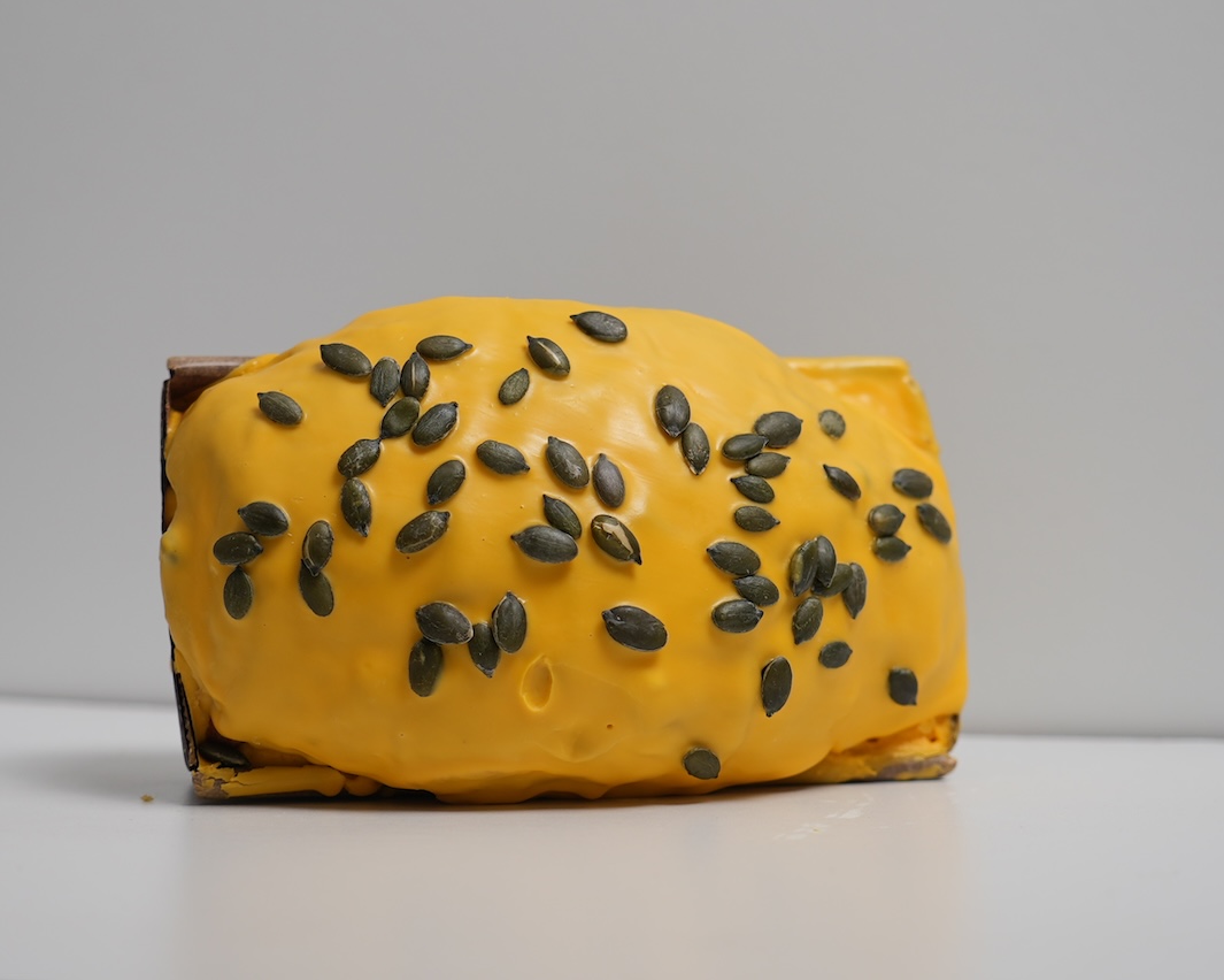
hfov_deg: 15.6
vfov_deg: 12.5
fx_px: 4456
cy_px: 489
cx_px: 607
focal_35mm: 123
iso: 160
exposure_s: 1/160
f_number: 4
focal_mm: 73
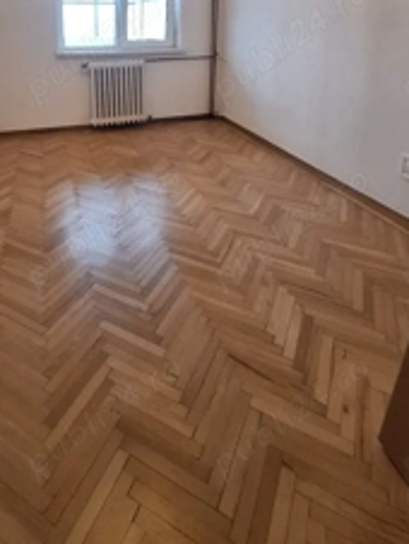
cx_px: 152
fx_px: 362
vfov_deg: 63.6
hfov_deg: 58.2
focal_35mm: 23
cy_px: 70
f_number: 2.2
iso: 125
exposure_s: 1/50
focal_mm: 1.74
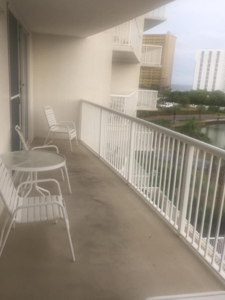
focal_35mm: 32
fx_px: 277
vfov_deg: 56.8
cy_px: 151
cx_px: 105
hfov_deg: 44.1
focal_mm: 4.15
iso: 50
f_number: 2.2
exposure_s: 1/120
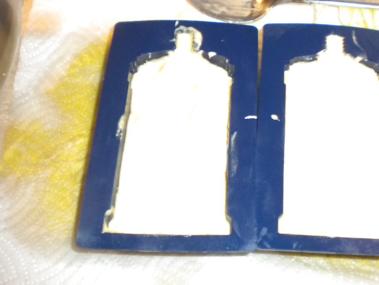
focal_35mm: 48
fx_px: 526
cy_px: 95
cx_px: 248
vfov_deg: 30.1
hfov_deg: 39.2
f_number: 3.1
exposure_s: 1/30
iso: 400
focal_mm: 6.3
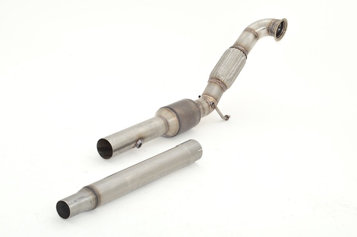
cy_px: 118
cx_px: 178
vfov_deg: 20.6
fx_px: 654
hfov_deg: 30.5
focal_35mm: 66
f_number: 10
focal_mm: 44
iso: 200
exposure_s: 1/200
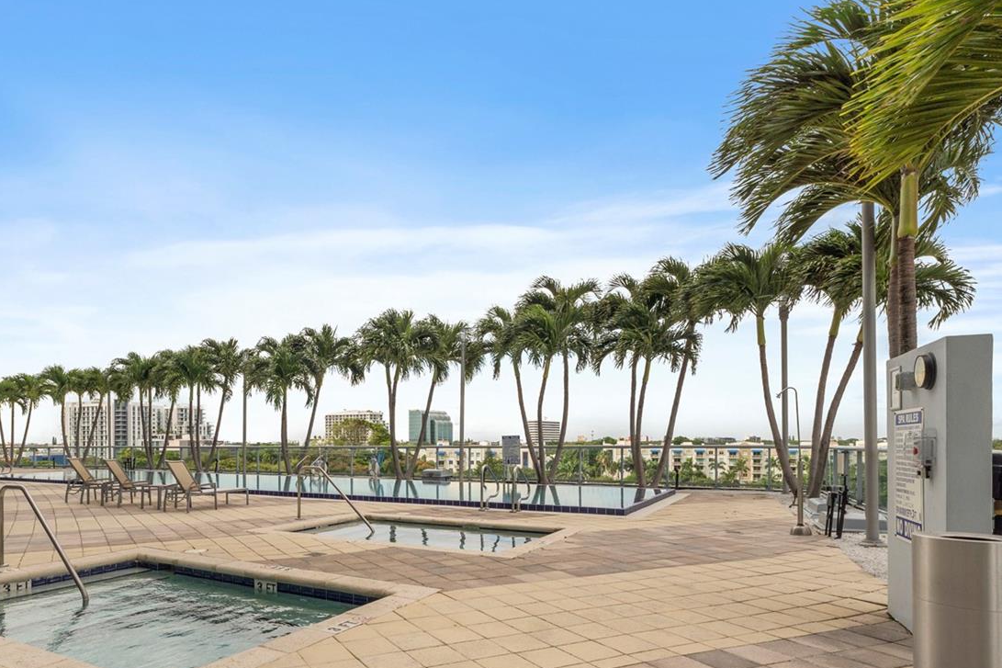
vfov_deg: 56.2
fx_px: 612
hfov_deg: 77.5
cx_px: 392
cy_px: 436
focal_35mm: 22
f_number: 10
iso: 125
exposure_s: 1/160
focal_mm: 10
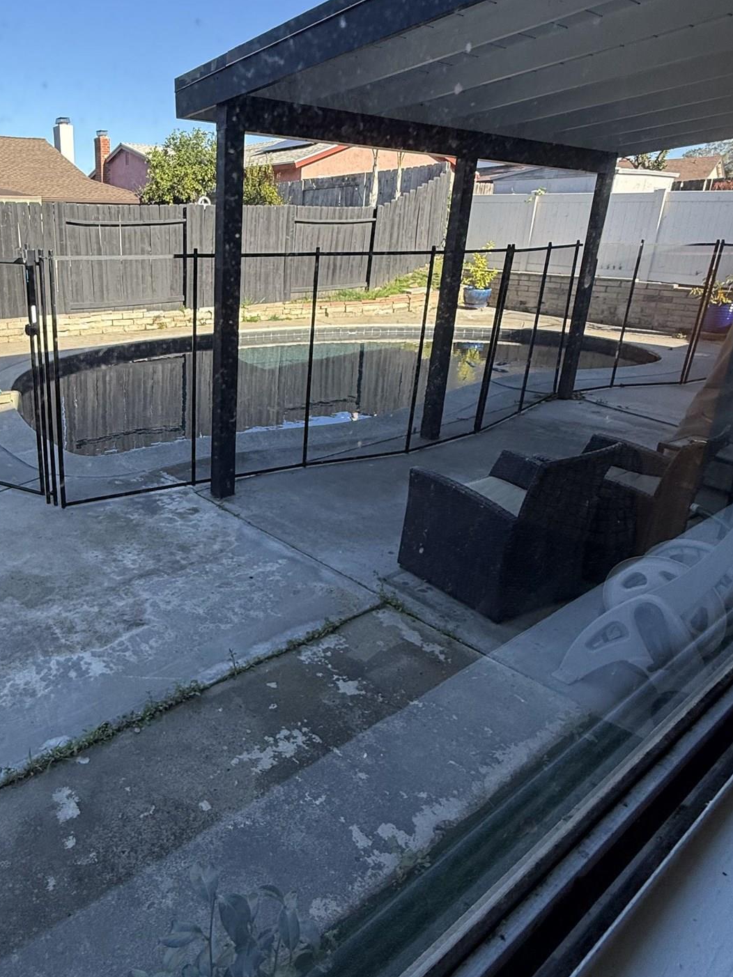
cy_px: 430
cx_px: 168
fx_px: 649
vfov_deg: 73.6
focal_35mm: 23
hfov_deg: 55.5
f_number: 2.2
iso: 64
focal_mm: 2.22
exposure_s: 1/619
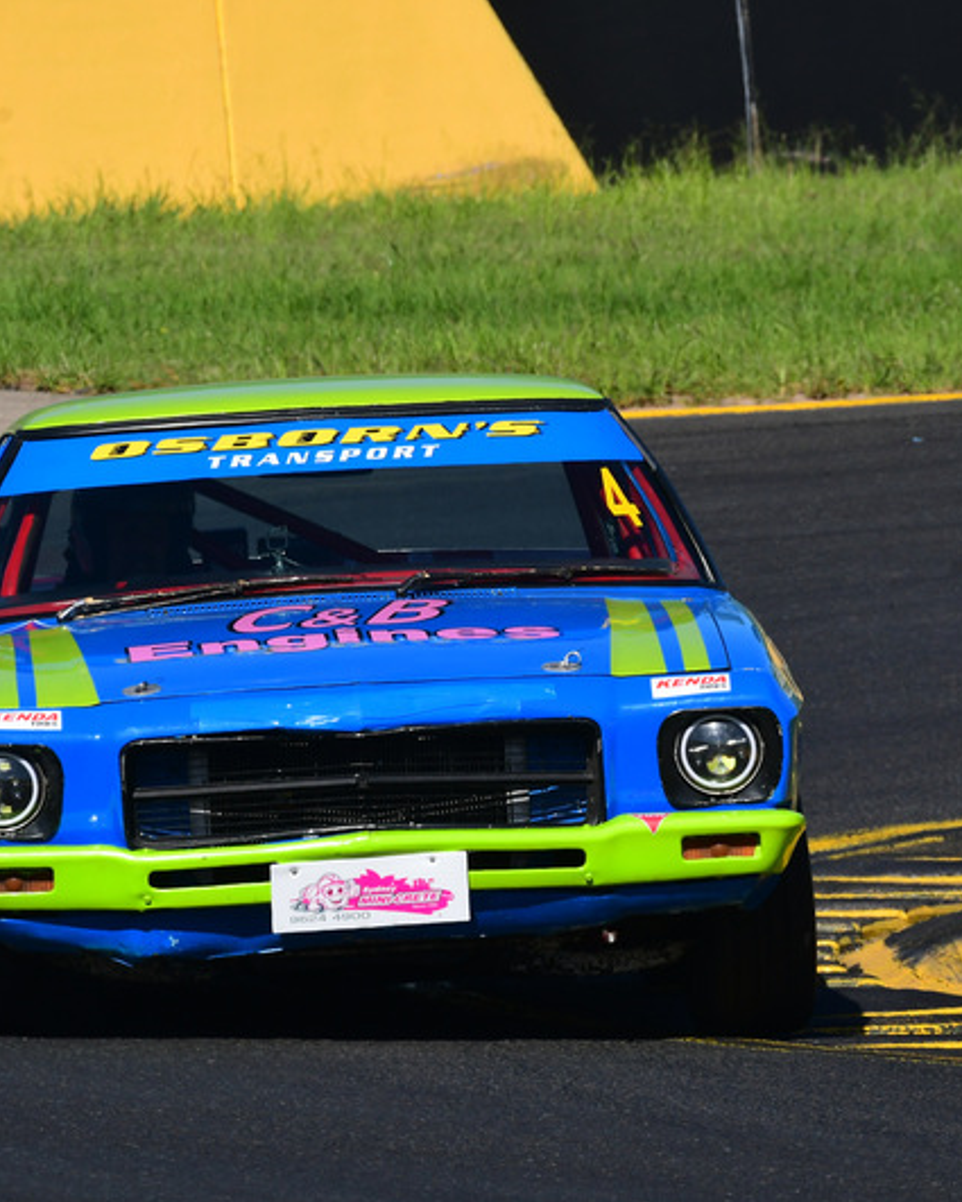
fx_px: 26400
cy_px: 602
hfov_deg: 2.1
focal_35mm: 742
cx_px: 487
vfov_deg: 2.6
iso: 400
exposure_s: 1/640
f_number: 13
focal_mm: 350
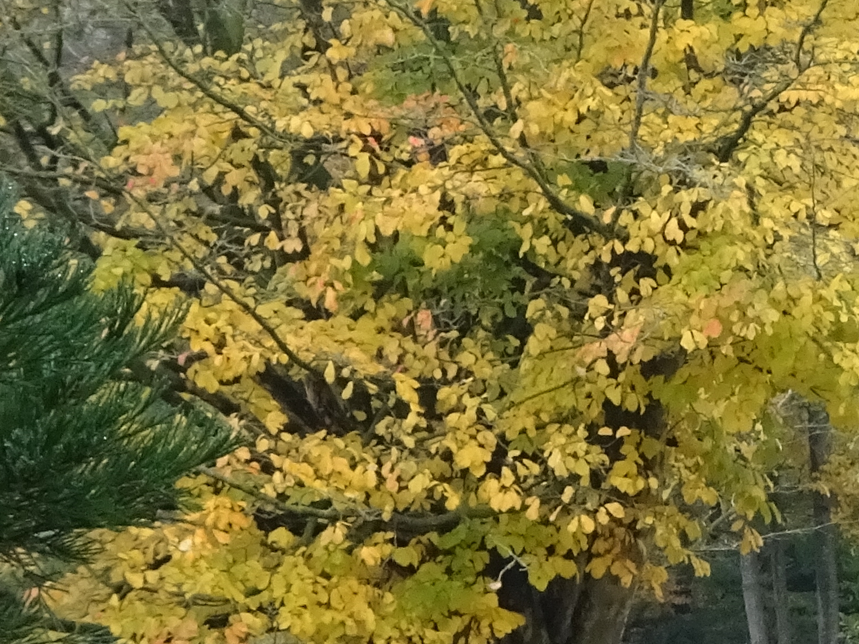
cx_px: 1255
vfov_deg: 4.5
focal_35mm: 328
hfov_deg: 6.0
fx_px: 8139
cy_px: 315
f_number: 5
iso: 400
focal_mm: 17.49
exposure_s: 1/125
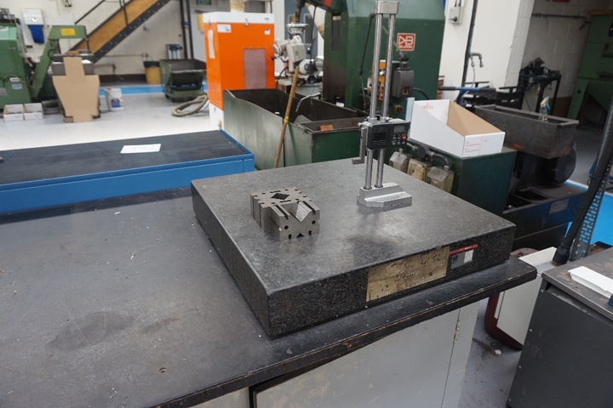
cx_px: 306
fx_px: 409
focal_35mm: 24
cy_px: 204
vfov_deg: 53.1
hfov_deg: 73.7
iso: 800
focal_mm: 16
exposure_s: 1/160
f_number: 4
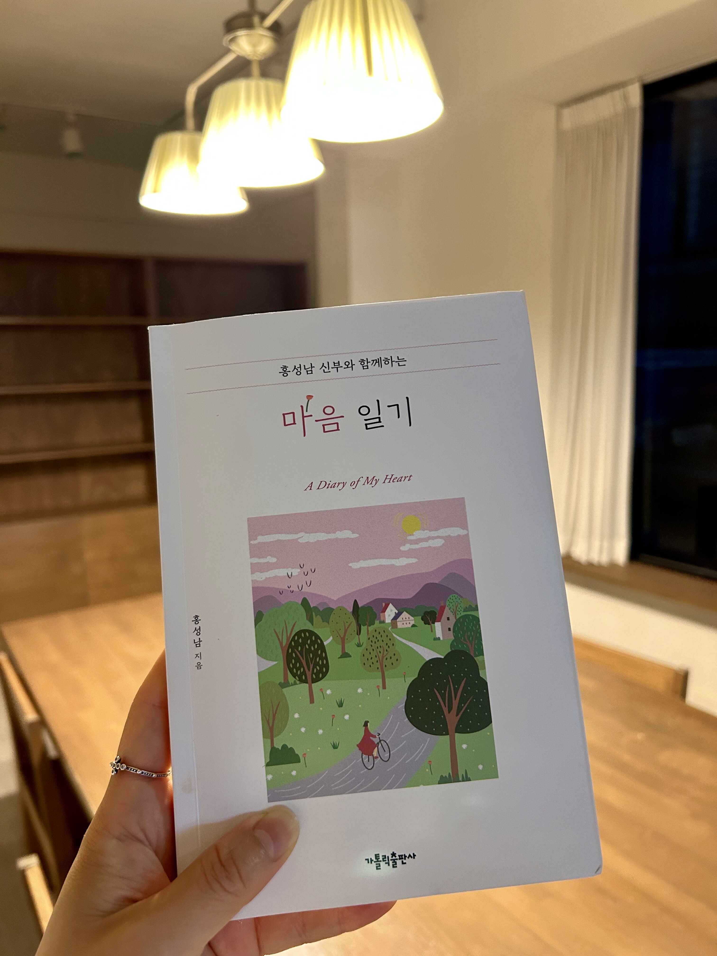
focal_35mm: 26
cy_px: 478
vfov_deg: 67.3
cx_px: 358
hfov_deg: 53.1
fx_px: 718
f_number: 1.5
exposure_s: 1/60
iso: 200
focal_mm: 5.7
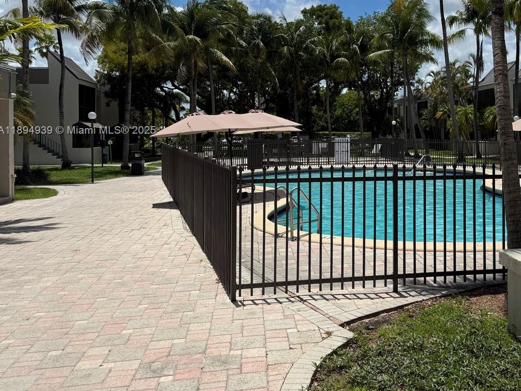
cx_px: 397
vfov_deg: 38.2
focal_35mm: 37
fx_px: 557
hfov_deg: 48.0
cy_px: 131
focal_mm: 6.76
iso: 80
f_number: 1.78
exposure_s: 1/8130
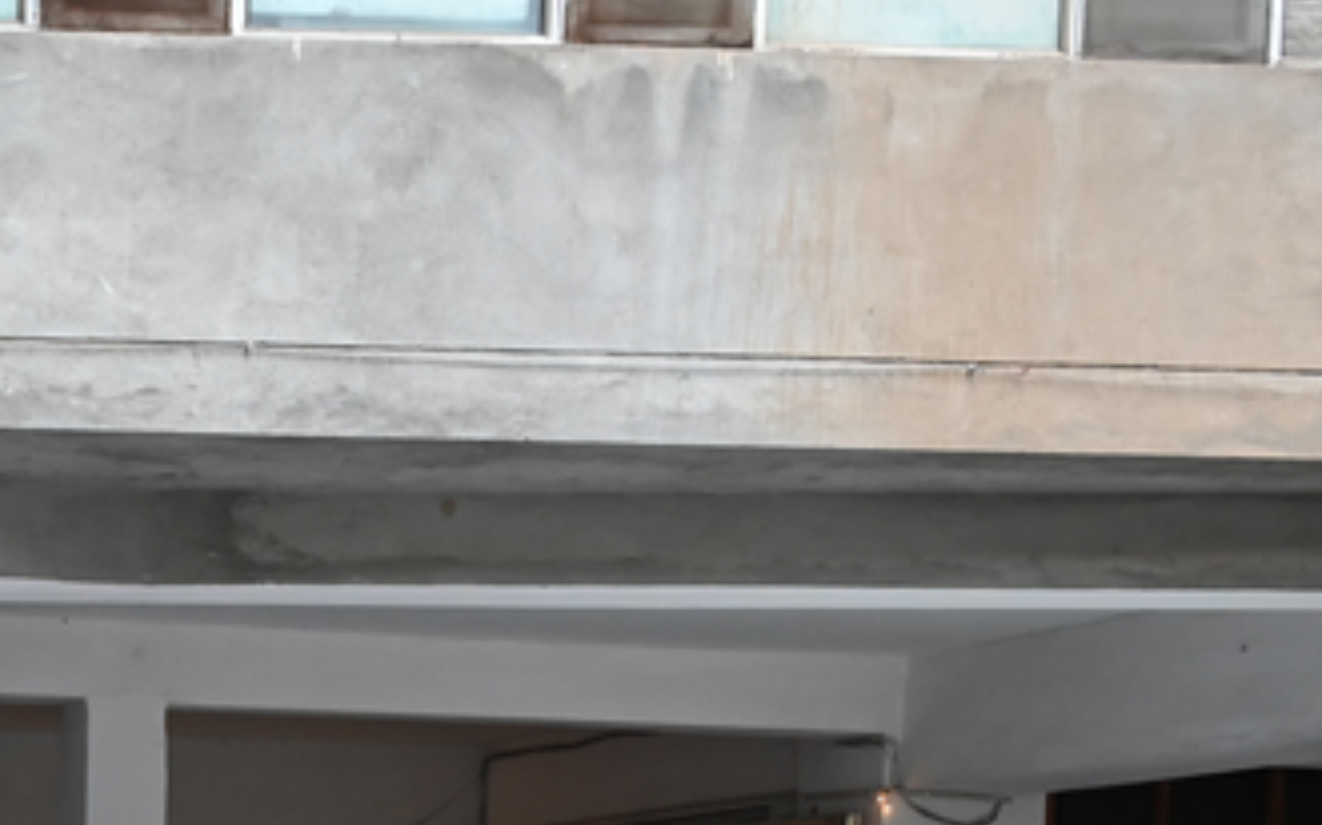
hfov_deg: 26.0
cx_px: -343
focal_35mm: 69
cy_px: 1101
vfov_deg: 17.6
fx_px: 2485
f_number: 5
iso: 3200
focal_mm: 24
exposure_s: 1/50
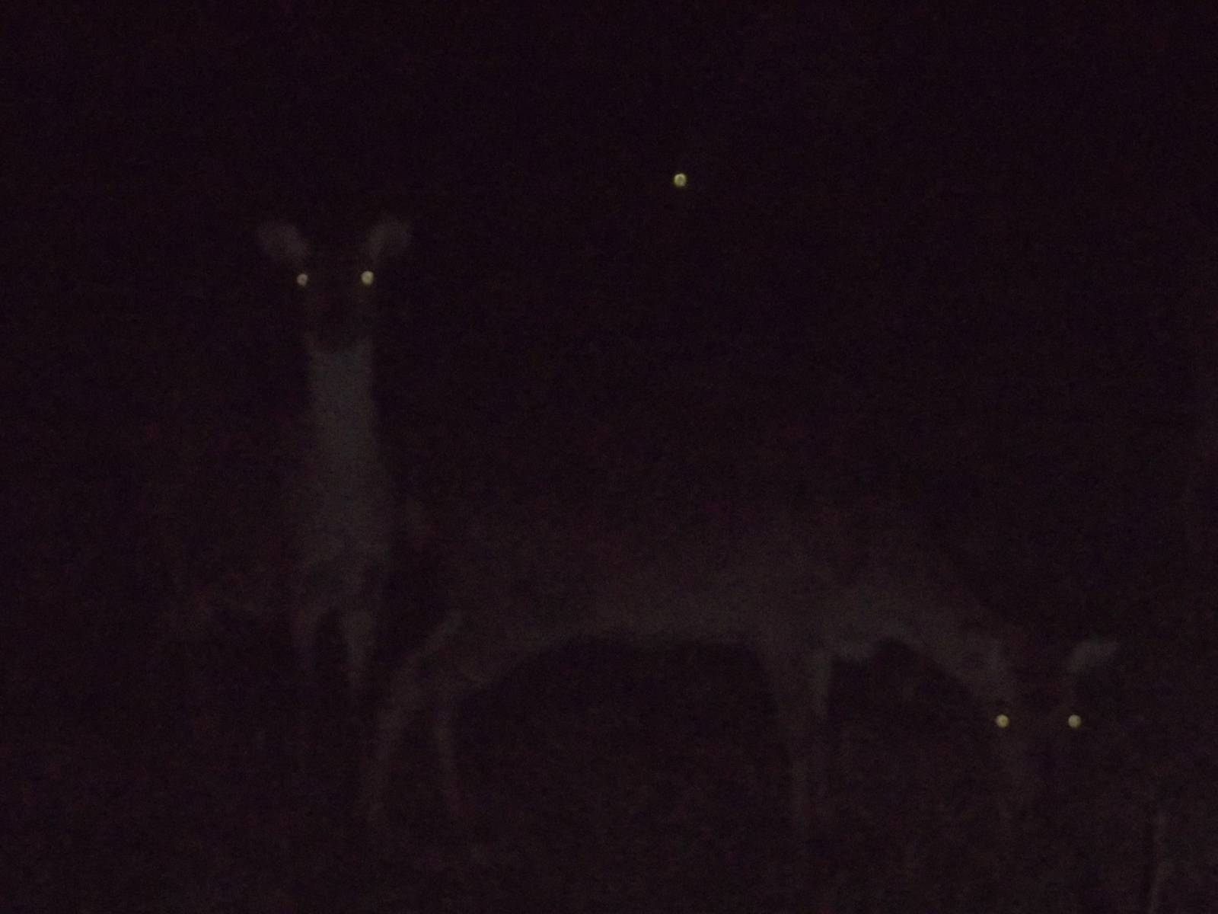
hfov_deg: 12.0
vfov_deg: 9.0
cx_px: 609
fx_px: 5806
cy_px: 457
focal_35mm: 165
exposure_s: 1/80
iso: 400
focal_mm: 29.5
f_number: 5.9
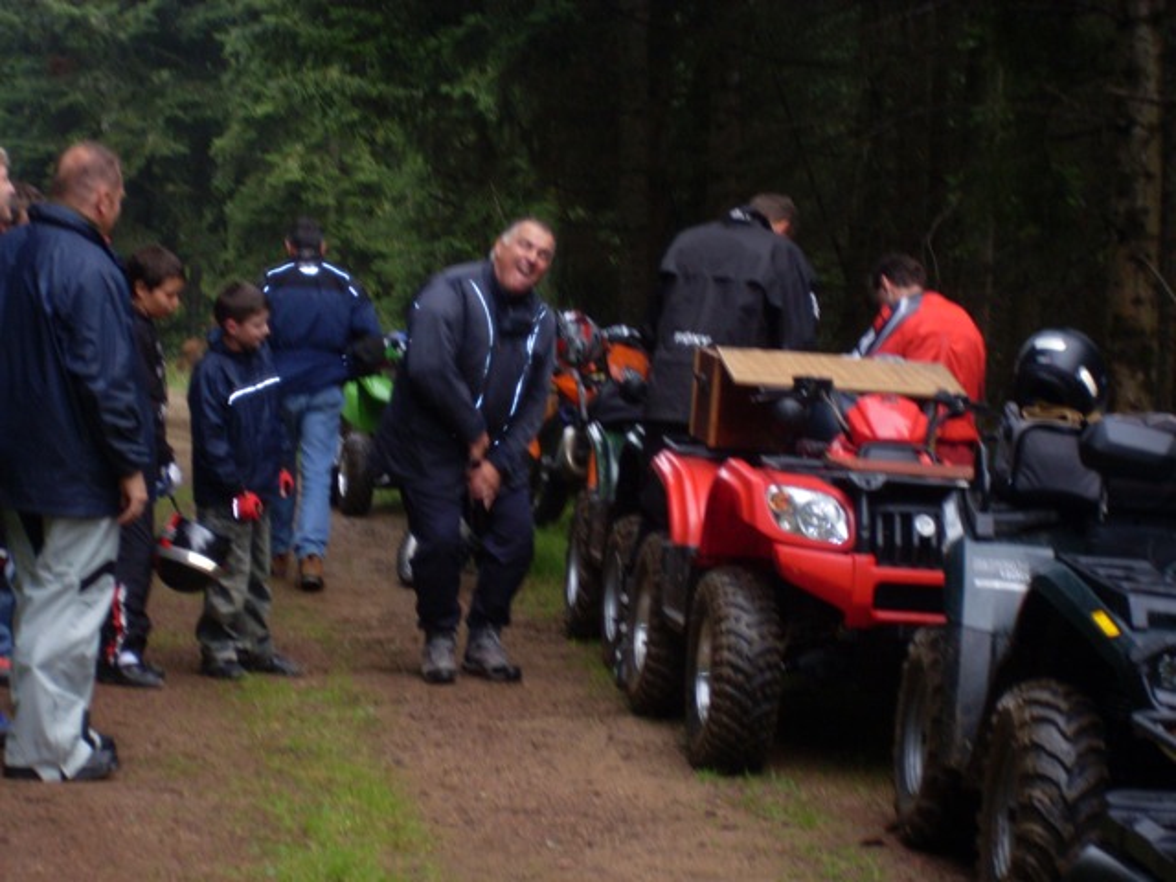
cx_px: 588
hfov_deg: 17.3
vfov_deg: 13.0
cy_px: 441
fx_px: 3873
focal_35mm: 114
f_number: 5.6
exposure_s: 1/90
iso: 120
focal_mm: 18.9
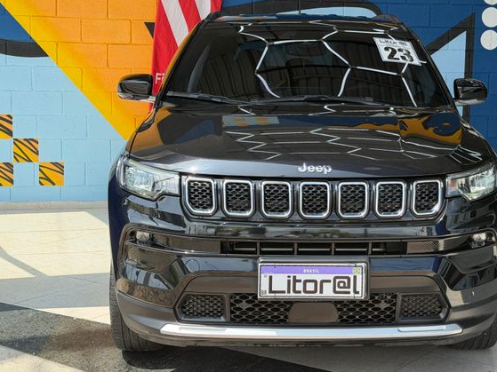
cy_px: 158
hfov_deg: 29.2
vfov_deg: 22.2
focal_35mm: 66
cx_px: 332
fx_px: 947
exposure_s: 1/1307
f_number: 1.78
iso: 100
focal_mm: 6.76
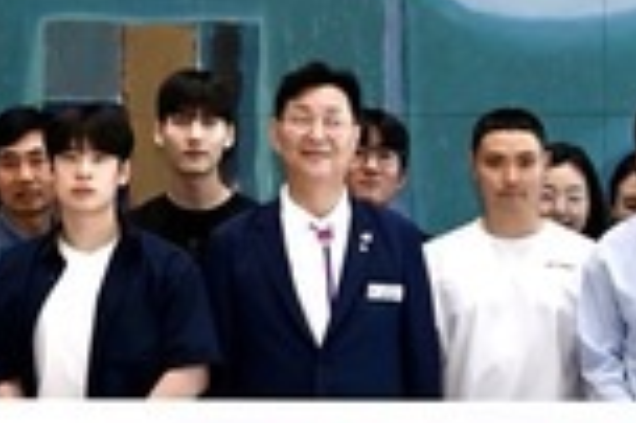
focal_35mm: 174
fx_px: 3071
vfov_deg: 7.8
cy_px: 385
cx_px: 393
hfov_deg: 11.8
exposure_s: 1/125
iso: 2000
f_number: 7.1
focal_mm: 44
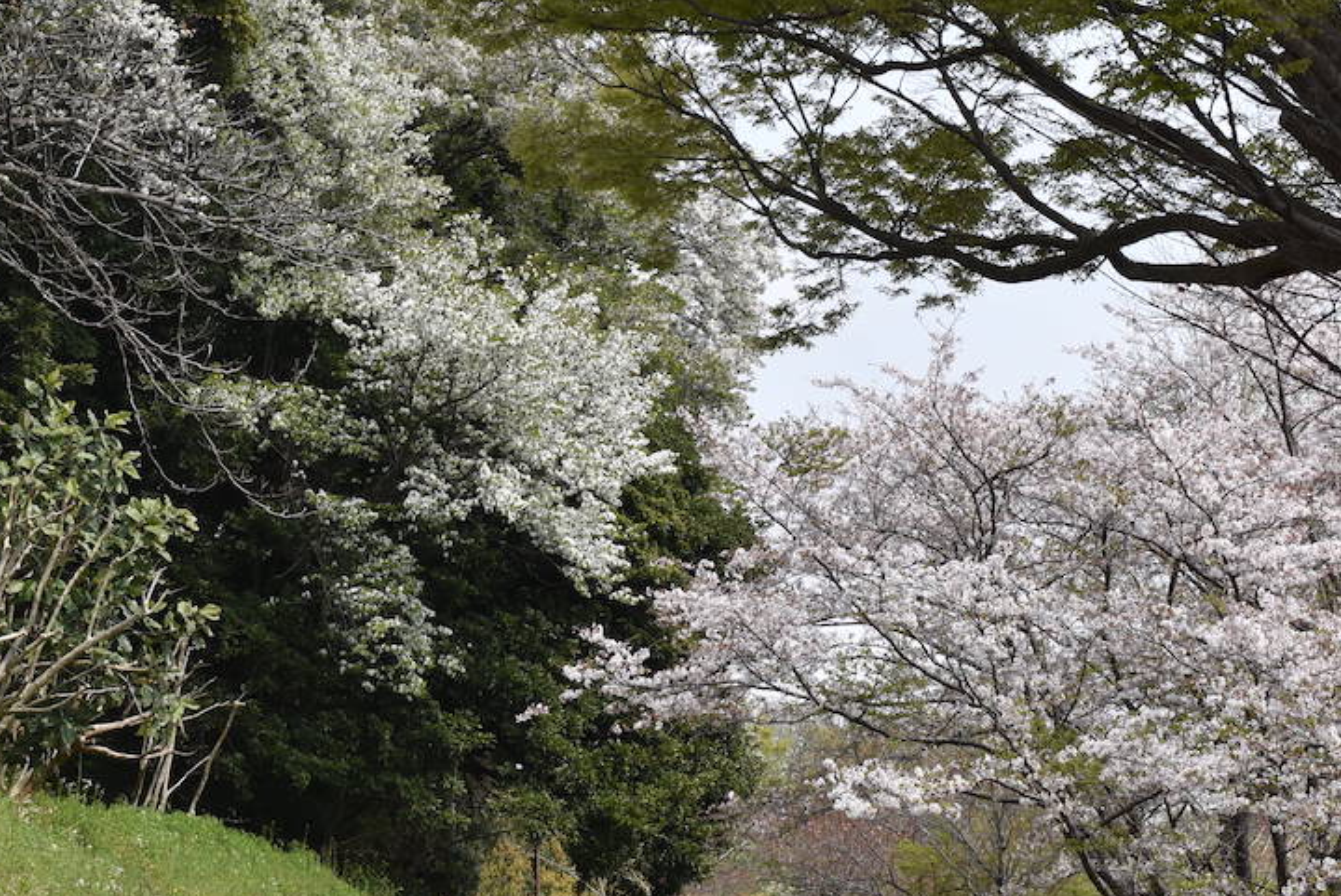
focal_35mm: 85
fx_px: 3168
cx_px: 585
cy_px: 401
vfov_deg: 16.1
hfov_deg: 23.9
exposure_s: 1/250
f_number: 8
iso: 100
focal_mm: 34
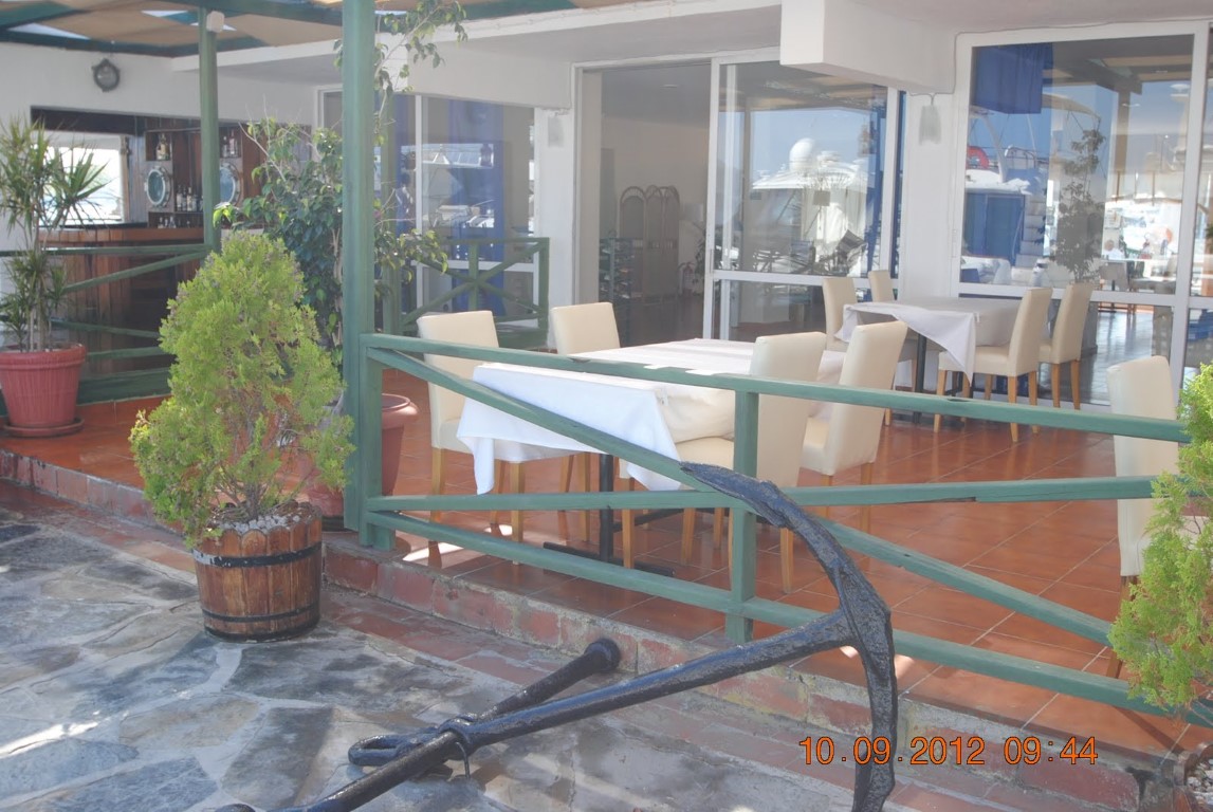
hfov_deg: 53.1
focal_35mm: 36
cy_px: 406
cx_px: 606
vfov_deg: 37.0
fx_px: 1215
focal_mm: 24
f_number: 5.6
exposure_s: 1/125
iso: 125
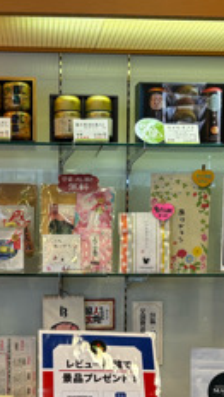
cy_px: 344
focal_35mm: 78
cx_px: 85
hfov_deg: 15.5
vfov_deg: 26.4
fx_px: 821
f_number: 1.6
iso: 125
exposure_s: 1/60
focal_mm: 5.96
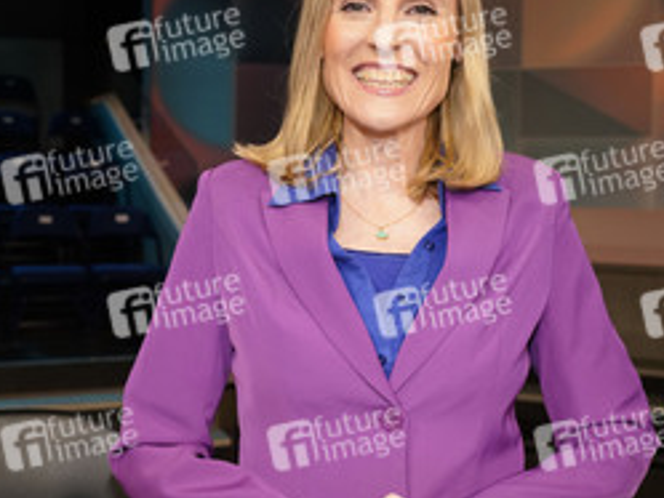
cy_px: 240
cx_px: 372
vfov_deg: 27.1
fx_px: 1036
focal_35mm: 54
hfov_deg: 35.5
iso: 2000
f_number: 5
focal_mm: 31
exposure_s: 1/160
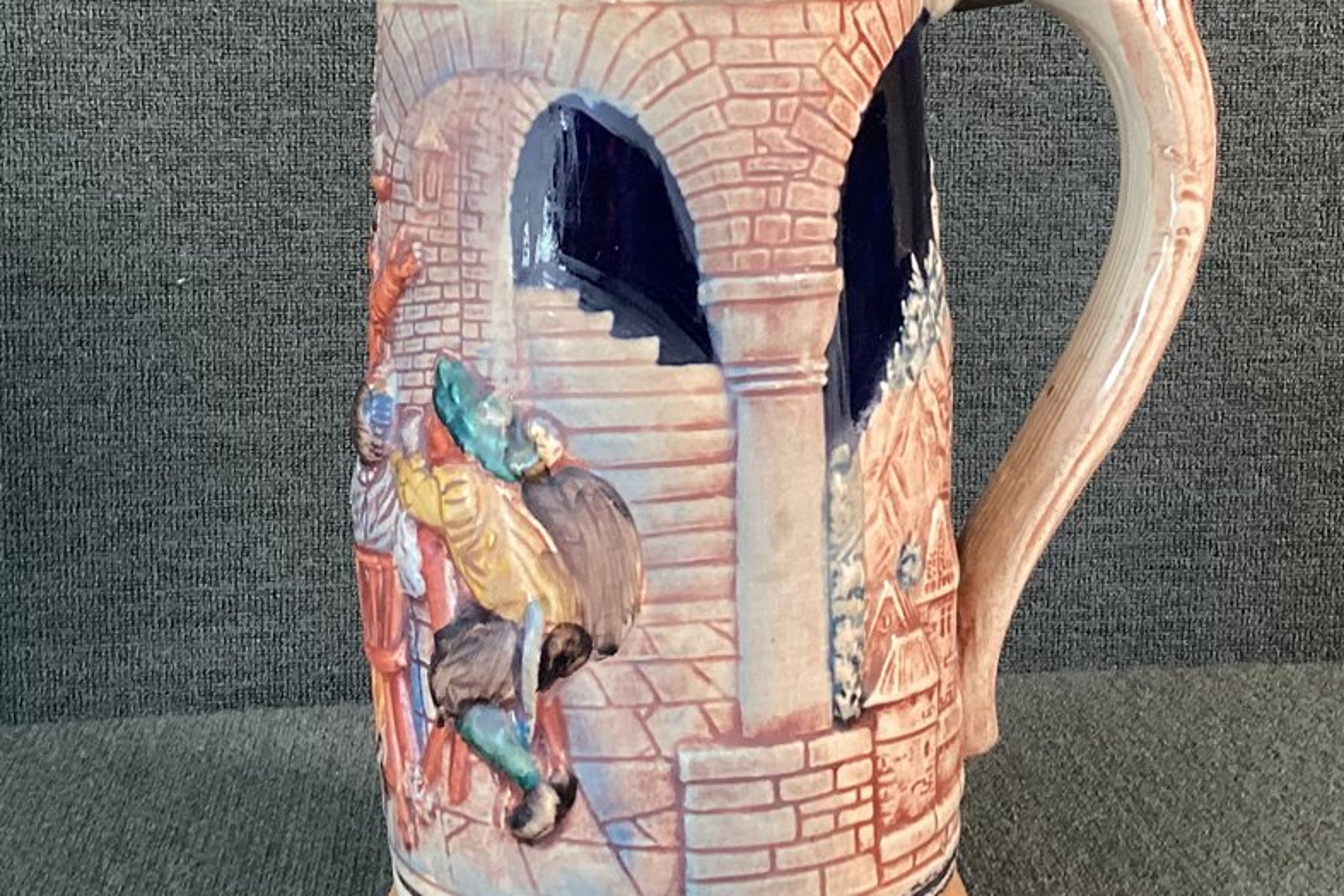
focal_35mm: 62
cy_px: 238
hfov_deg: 32.4
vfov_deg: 21.8
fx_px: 2315
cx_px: 687
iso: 125
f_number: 2.4
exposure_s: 1/60
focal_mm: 3.3
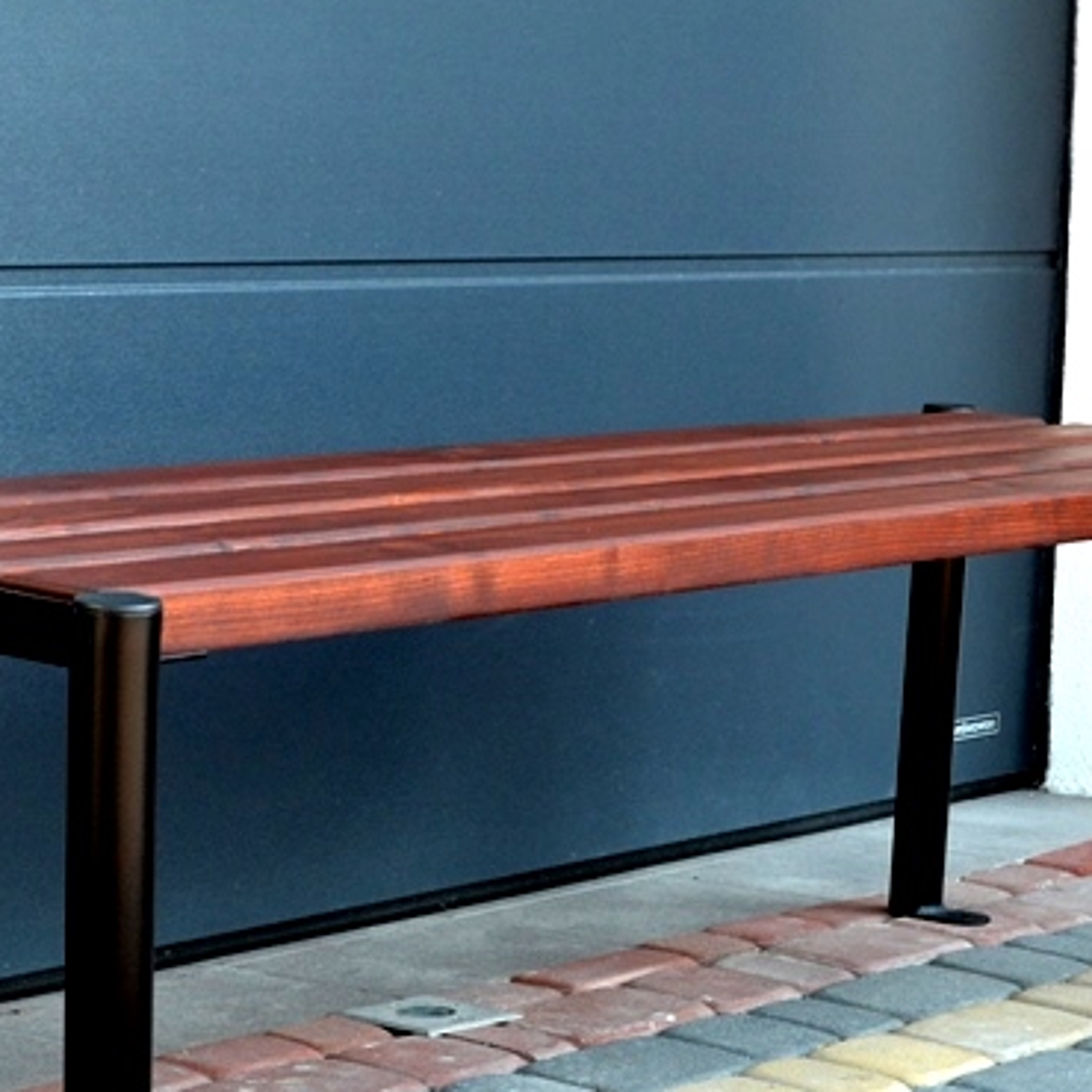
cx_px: 679
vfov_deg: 15.3
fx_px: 4033
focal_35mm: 113
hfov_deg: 15.4
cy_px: 825
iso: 400
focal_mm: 32
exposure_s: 1/125
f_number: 5.6
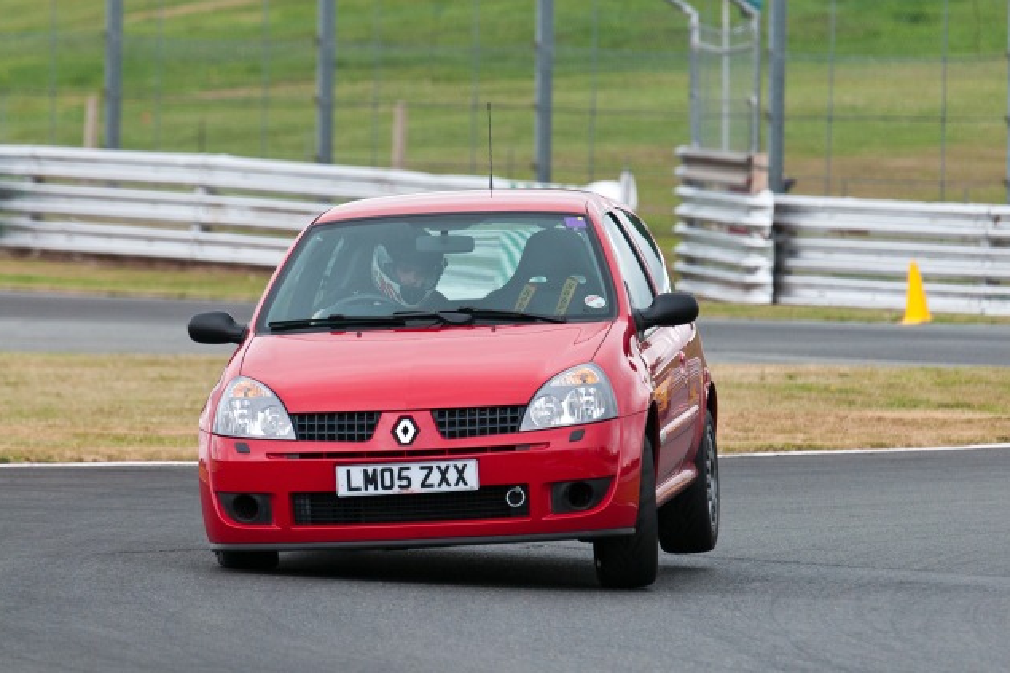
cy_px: 336
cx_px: 505
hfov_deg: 4.5
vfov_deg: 3.0
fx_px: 12730
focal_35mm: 454
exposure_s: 1/800
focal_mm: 300
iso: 800
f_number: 5.6
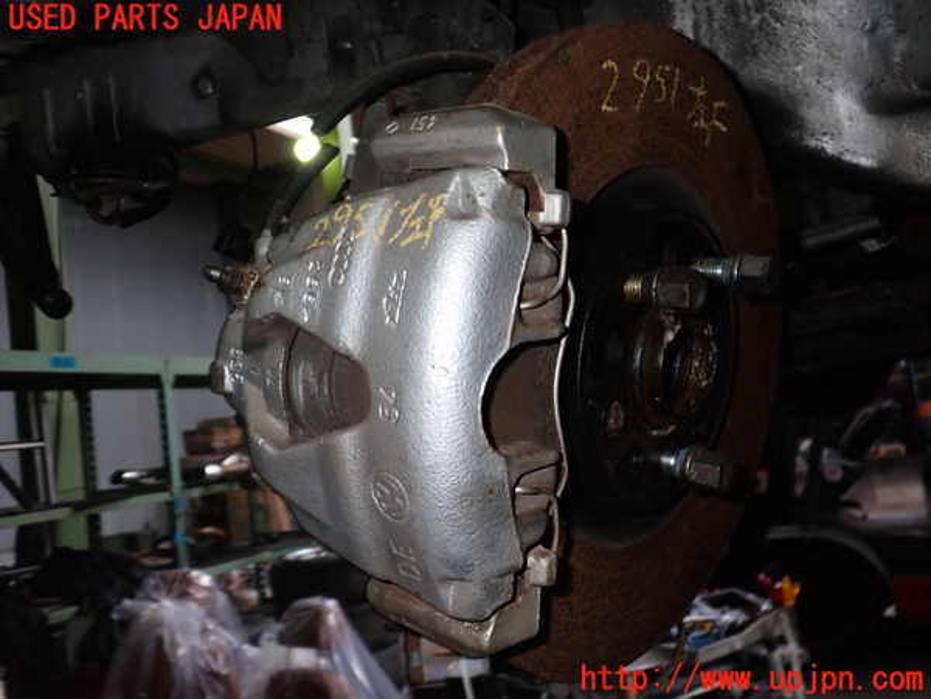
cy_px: 350
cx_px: 466
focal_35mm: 30
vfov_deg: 46.8
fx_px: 807
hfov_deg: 60.0
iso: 200
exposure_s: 1/30
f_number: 6.3
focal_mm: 5.4
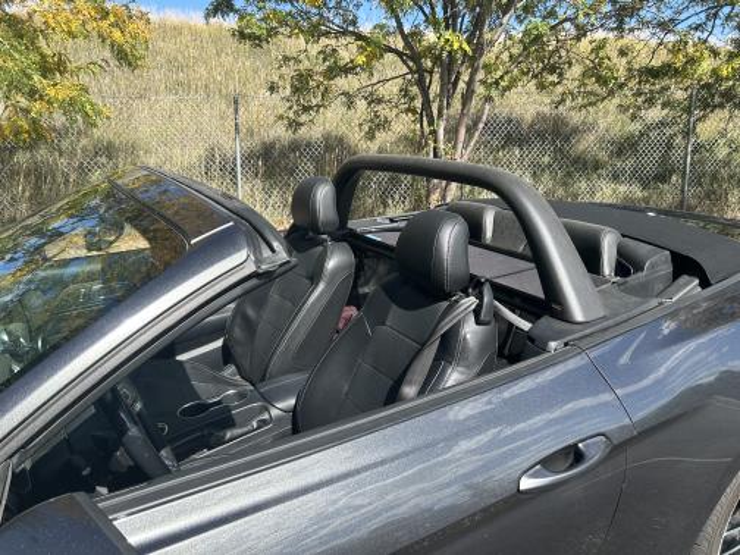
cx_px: 370
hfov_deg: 67.3
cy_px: 278
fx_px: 556
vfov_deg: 53.1
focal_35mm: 26
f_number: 1.5
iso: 50
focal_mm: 5.7
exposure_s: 1/1597
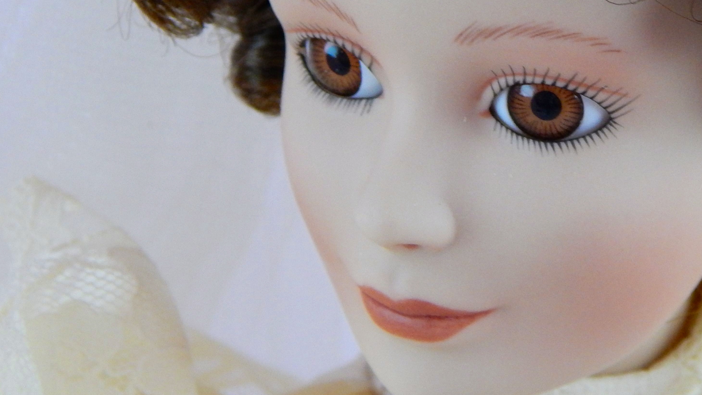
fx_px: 1955
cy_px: 96
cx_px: 527
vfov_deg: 11.5
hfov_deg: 20.2
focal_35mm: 105
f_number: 4
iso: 400
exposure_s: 1/60
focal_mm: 10.9
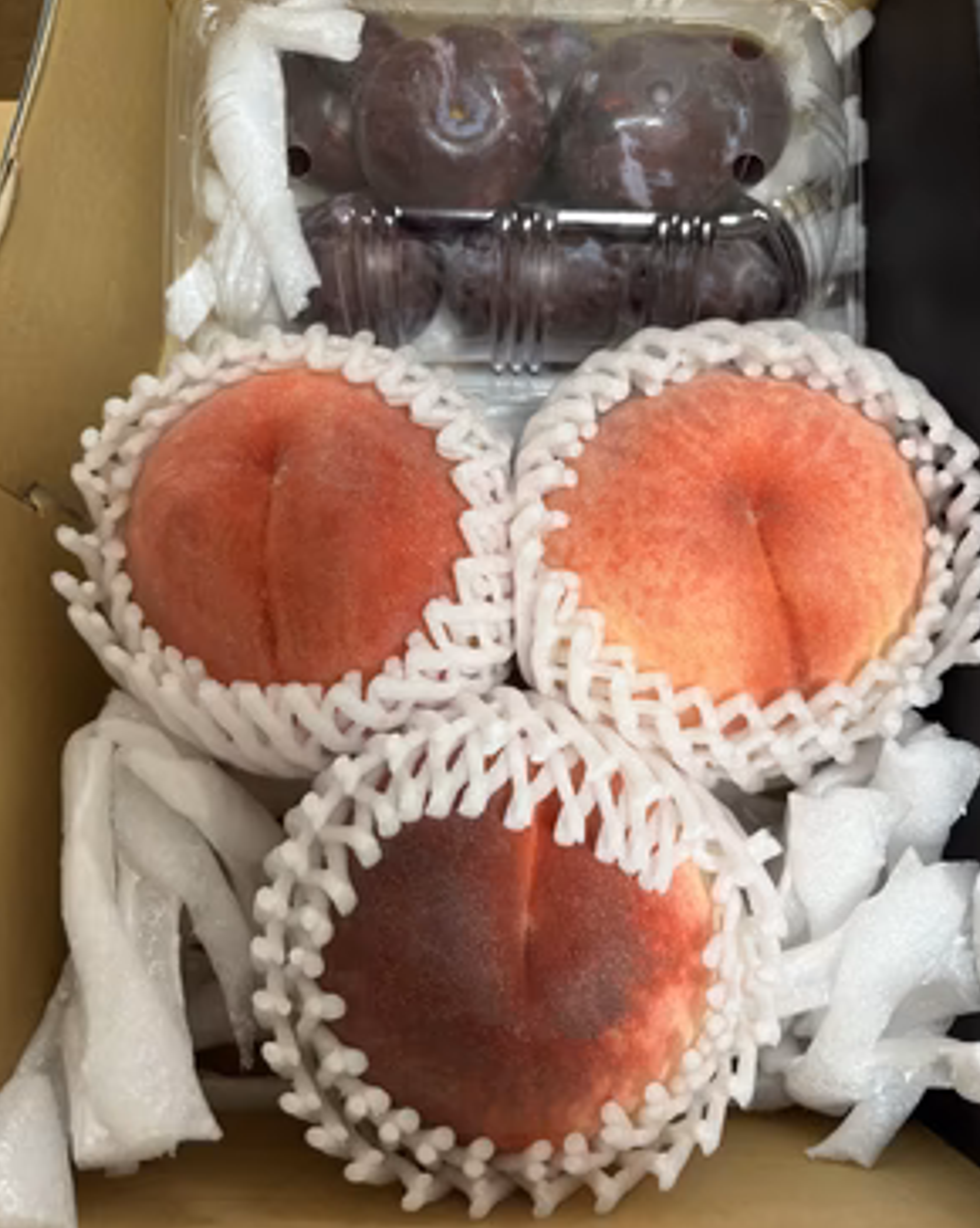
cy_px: 578
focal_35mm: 28
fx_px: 1016
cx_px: 504
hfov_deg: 51.5
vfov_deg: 62.2
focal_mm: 5.96
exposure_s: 1/60
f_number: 1.6
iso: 250
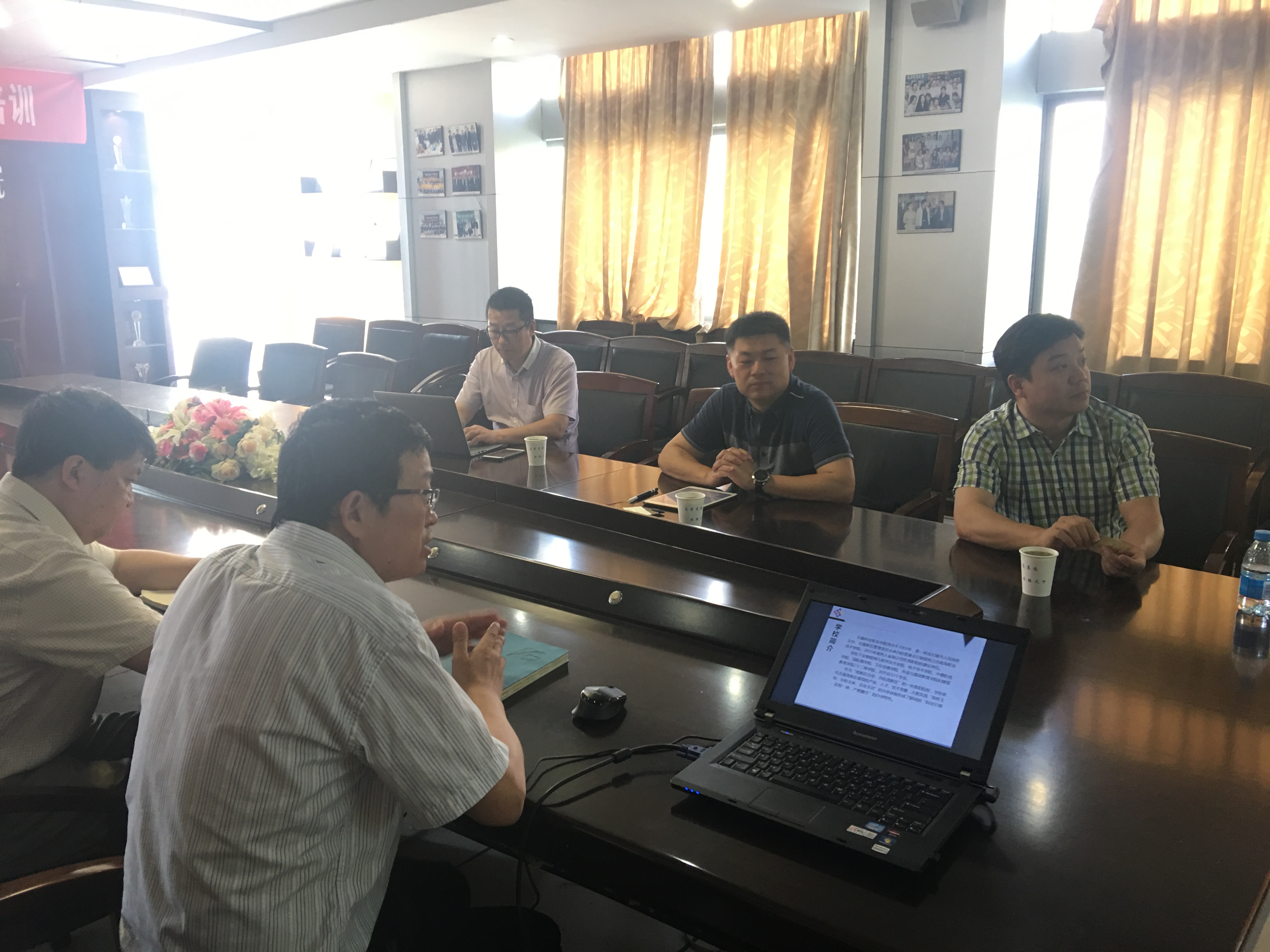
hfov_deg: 61.7
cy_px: 476
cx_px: 635
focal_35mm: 29
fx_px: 1064
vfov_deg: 48.2
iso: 50
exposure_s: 1/17
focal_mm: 4.15
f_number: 2.2
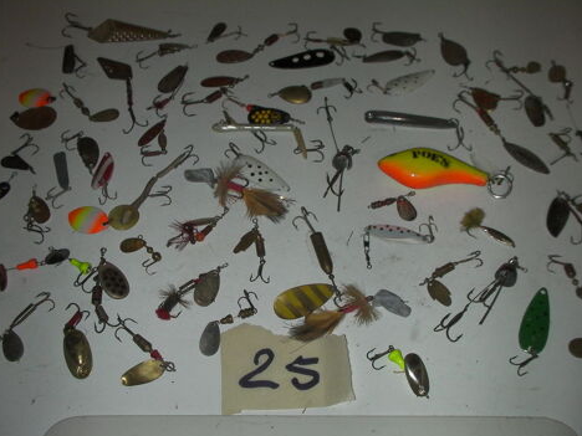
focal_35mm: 39
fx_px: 656
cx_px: 287
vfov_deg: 36.8
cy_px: 221
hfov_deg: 47.9
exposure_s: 1/30
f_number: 5.6
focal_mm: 6.3
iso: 200
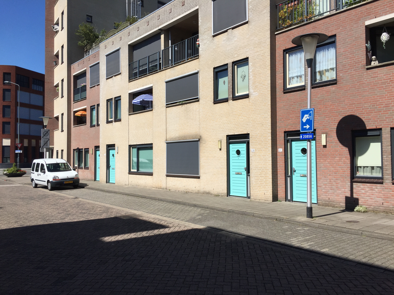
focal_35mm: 29
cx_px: 197
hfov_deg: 61.7
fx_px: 330
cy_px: 148
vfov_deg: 48.2
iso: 32
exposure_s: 1/2825
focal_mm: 4.15
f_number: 2.2
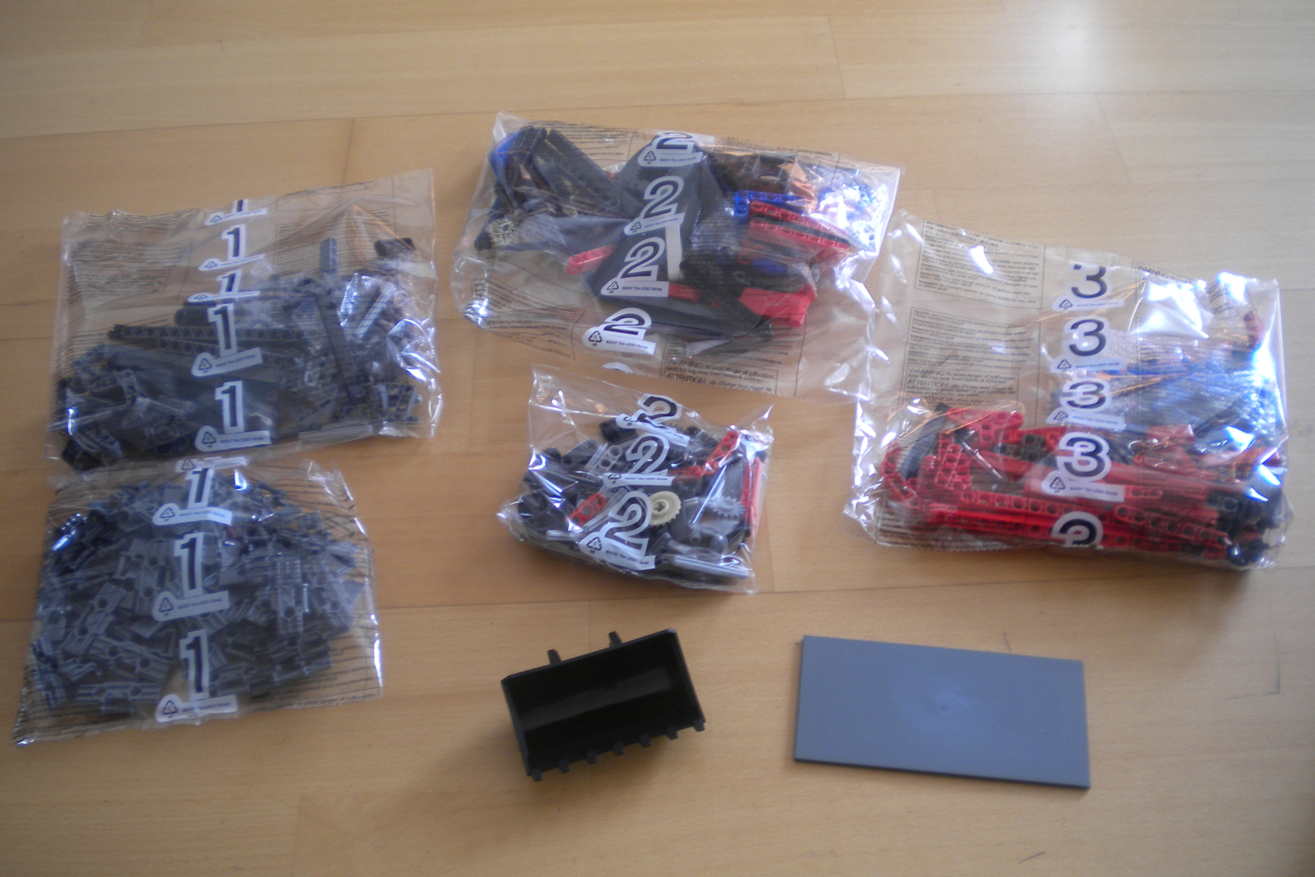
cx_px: 650
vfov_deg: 35.9
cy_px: 461
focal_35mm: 37
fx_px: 1351
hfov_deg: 51.9
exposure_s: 1/11.6
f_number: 3.1
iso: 80
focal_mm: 6.3
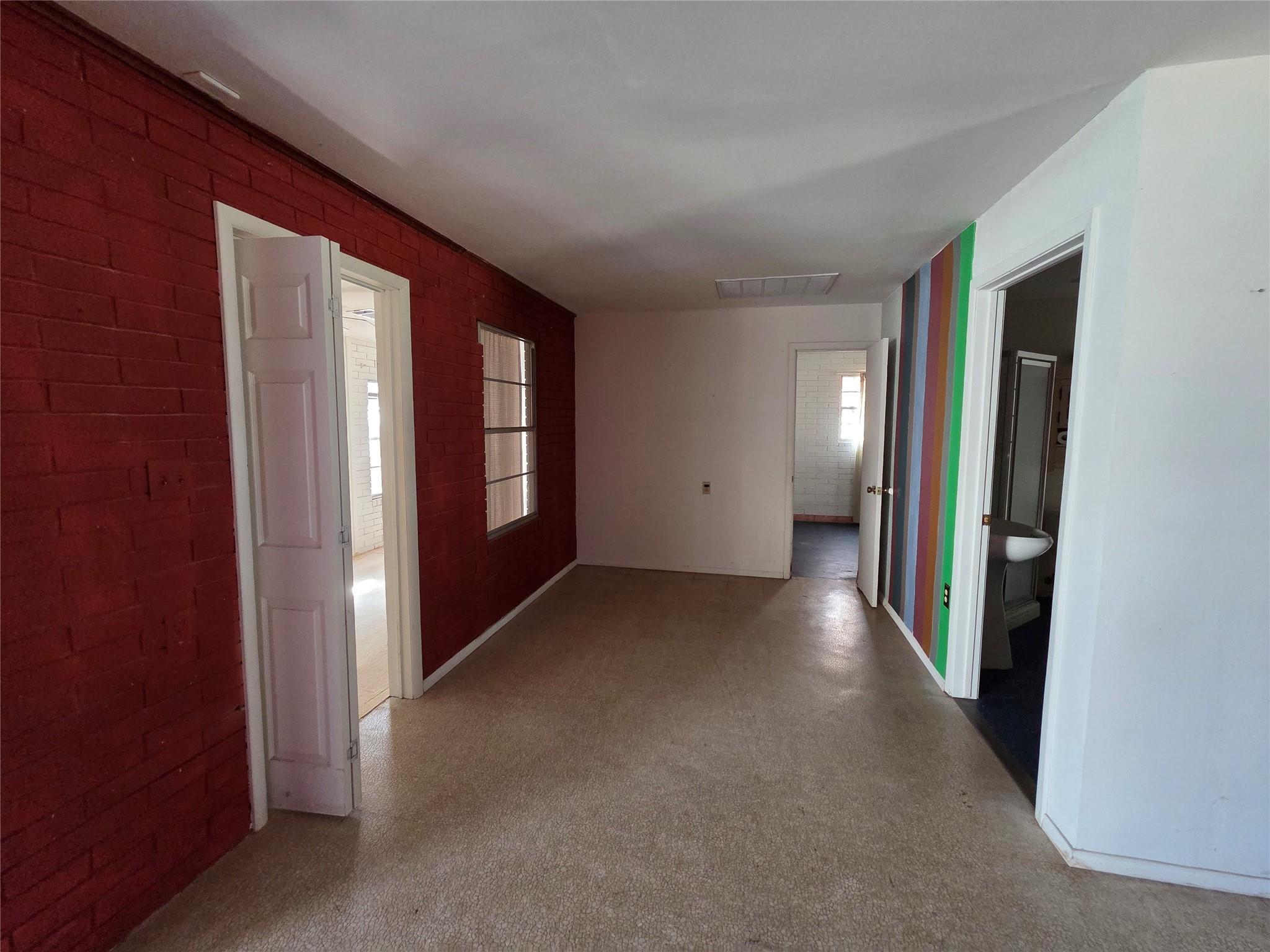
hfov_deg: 106.2
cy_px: 476
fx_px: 477
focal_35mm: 13
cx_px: 635
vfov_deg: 89.9
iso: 640
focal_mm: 2.2
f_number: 2.2
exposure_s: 1/60
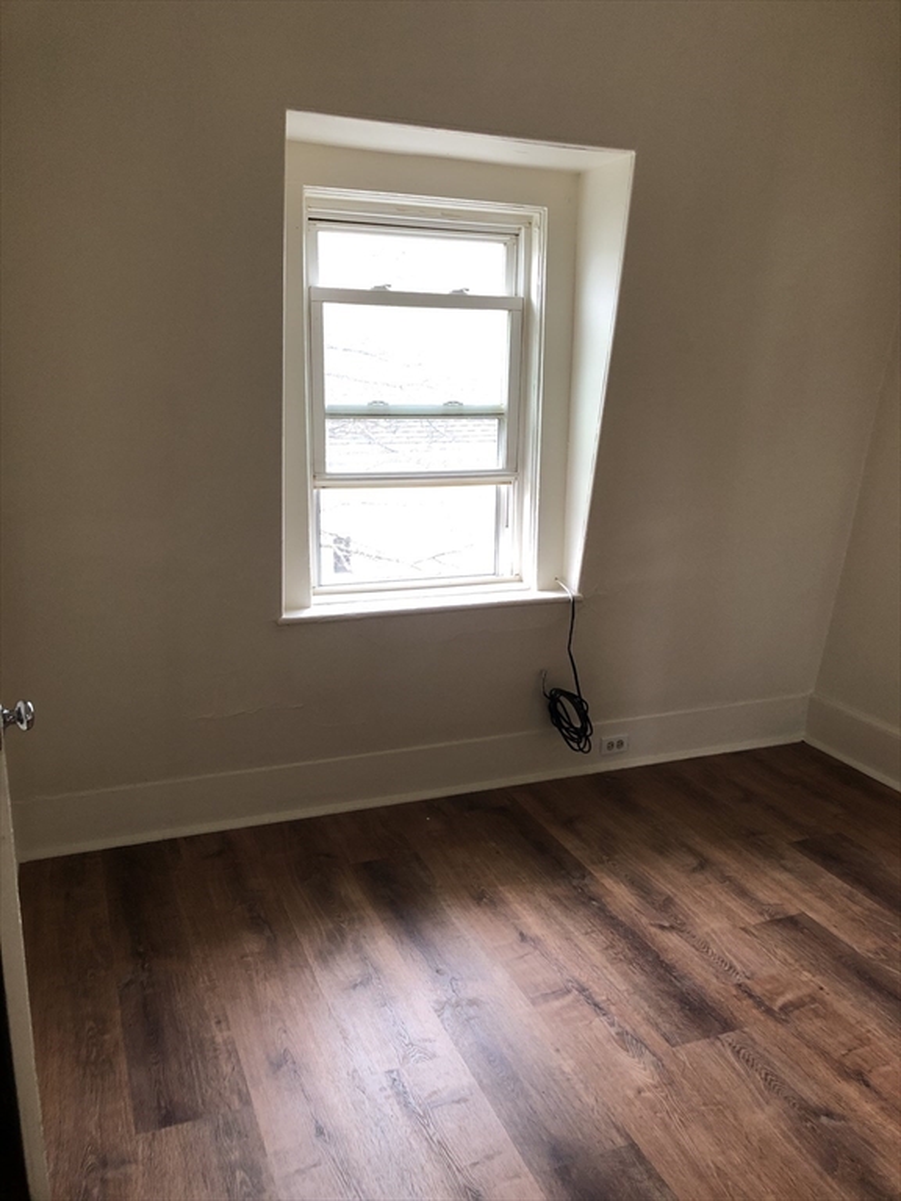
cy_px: 600
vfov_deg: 63.4
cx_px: 450
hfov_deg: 49.7
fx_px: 972
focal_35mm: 28
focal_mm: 3.99
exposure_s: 1/17
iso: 40
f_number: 1.8
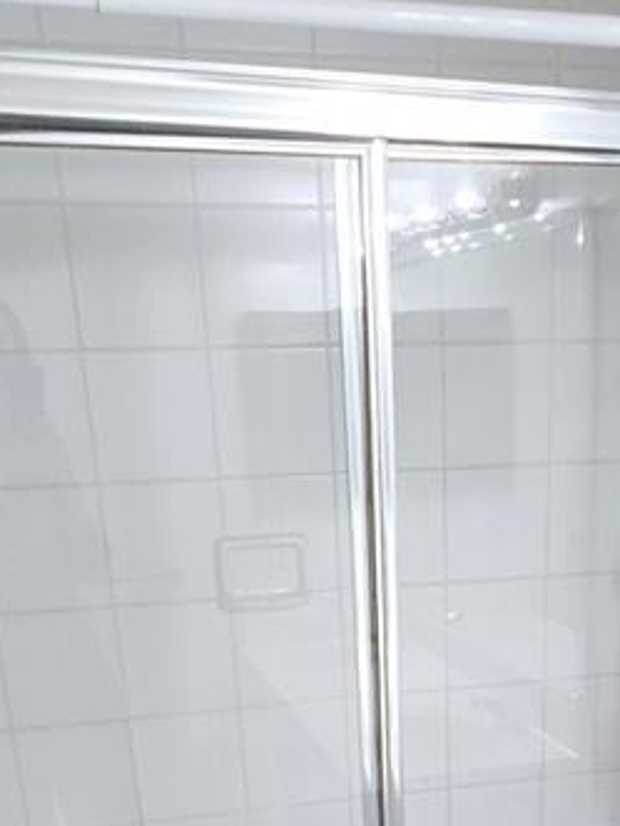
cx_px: 453
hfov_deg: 30.4
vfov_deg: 34.0
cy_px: 948
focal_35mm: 47
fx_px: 1122
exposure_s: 1/60
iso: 125
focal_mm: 2.2
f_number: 2.2
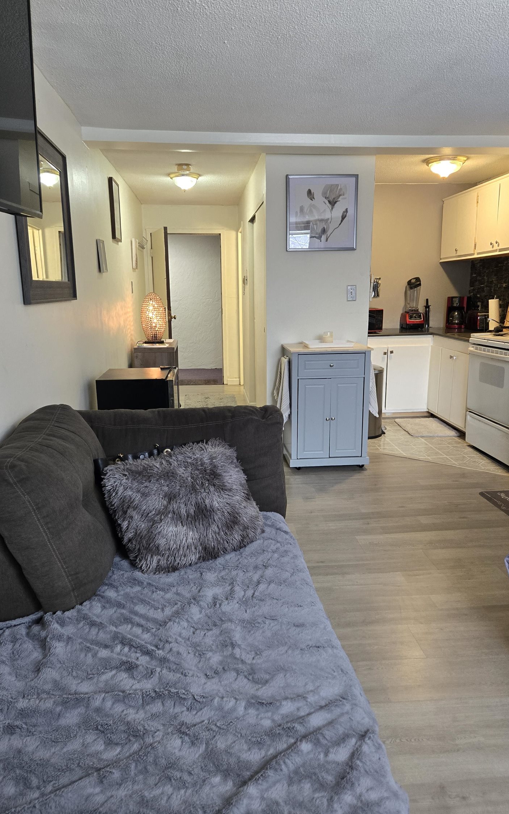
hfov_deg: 49.3
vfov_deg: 72.5
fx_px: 555
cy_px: 411
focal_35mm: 25
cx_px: 255
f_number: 1.8
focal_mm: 5.4
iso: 250
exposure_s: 1/120
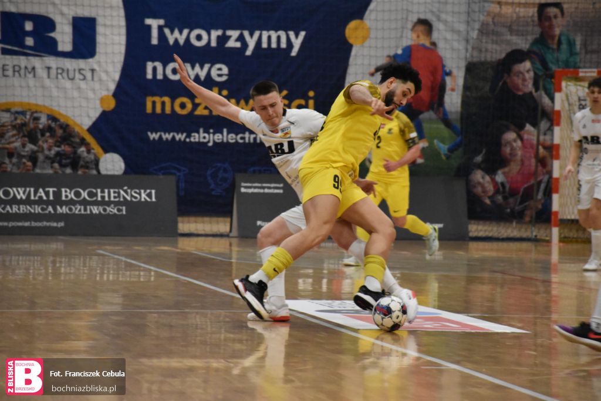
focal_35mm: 210
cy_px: 200
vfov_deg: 6.5
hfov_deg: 9.8
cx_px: 300
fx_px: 3506
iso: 6400
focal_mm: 140
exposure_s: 1/500
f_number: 5.6
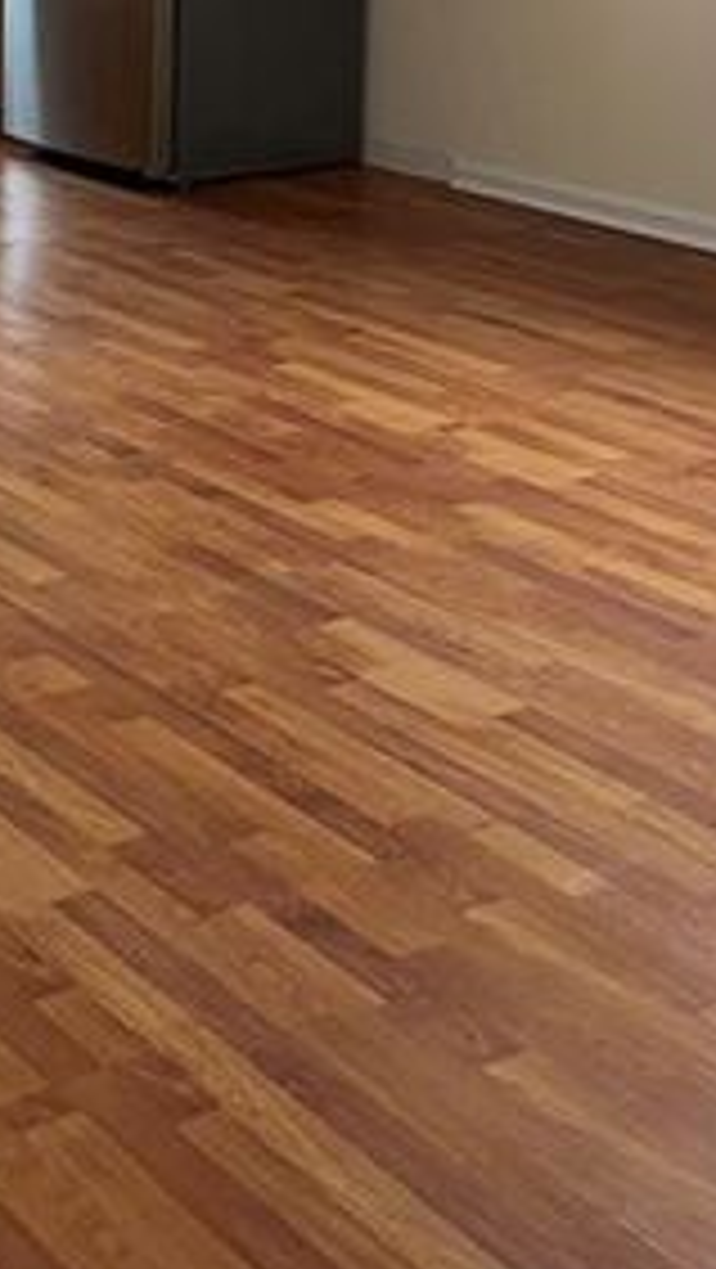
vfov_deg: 29.7
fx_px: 2257
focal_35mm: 67
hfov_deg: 17.0
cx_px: -194
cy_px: 56
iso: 200
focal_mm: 5.1
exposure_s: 1/60
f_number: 1.6
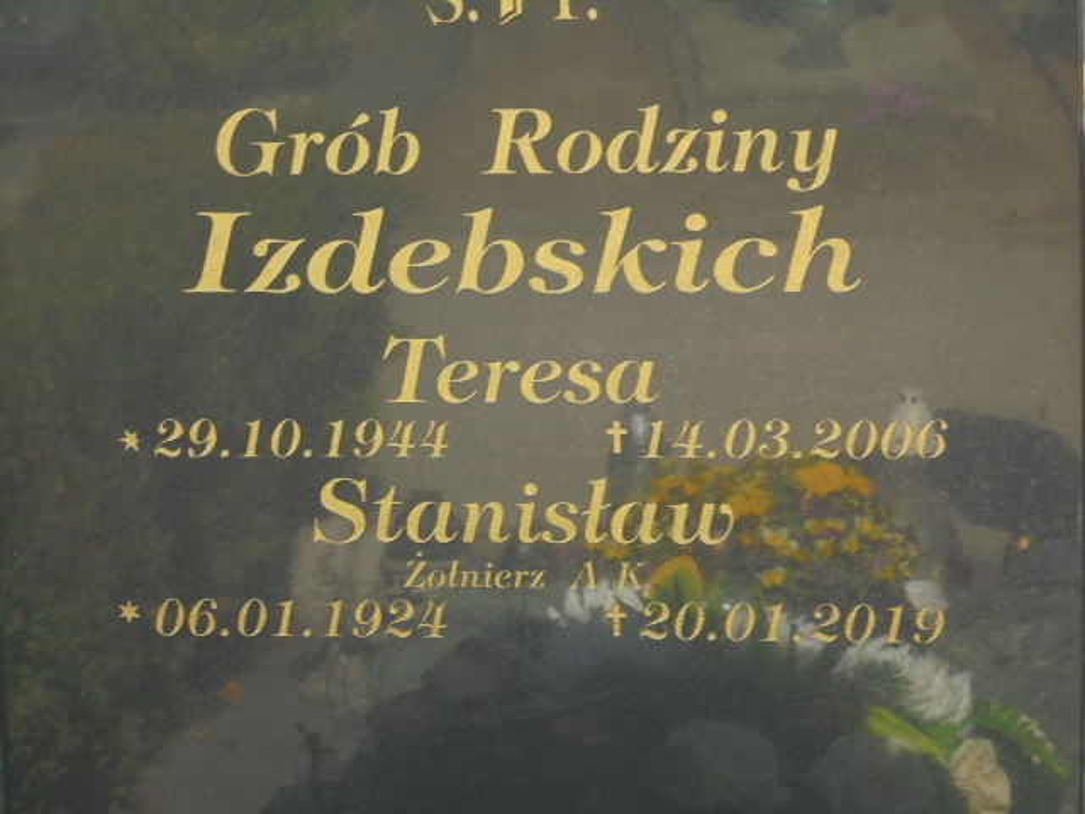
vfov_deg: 12.1
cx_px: 542
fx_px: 3824
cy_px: 407
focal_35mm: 122
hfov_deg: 16.1
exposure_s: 1/125
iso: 100
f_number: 5.6
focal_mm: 21.8
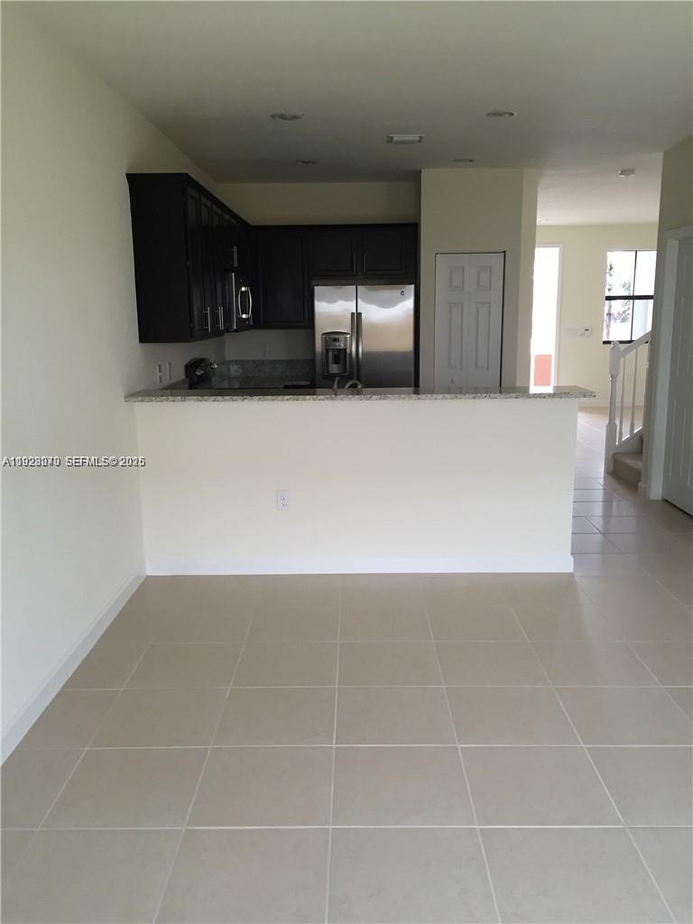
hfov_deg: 48.2
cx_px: 346
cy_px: 462
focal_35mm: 29
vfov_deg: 61.7
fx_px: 774
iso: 80
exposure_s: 1/30
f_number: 2.2
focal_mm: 4.15
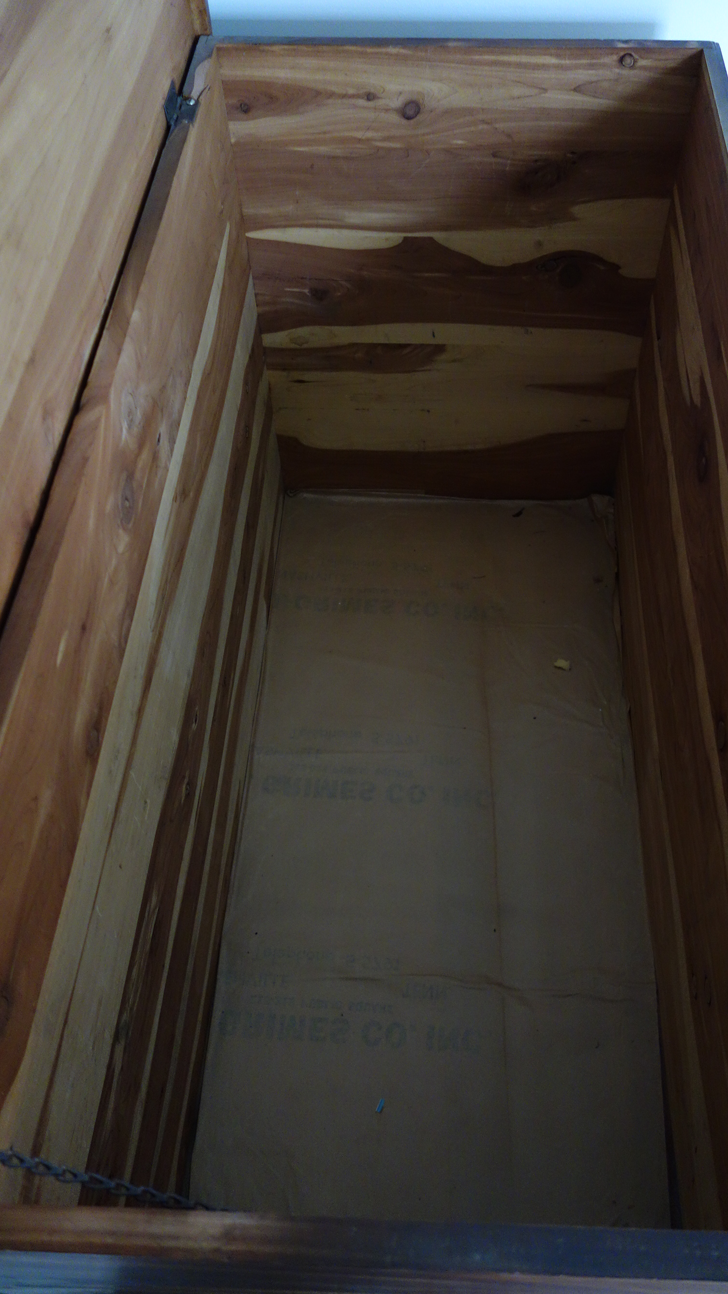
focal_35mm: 30
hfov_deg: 38.9
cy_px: 653
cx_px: 417
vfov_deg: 64.3
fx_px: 1029
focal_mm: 10.4
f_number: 1.8
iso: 800
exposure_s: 1/30
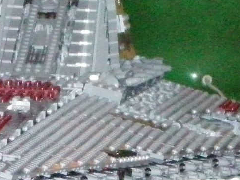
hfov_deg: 4.1
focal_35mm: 478
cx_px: 49
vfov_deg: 3.1
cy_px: 127
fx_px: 3314
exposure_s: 1/250
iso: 800
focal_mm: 18.9
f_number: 5.9
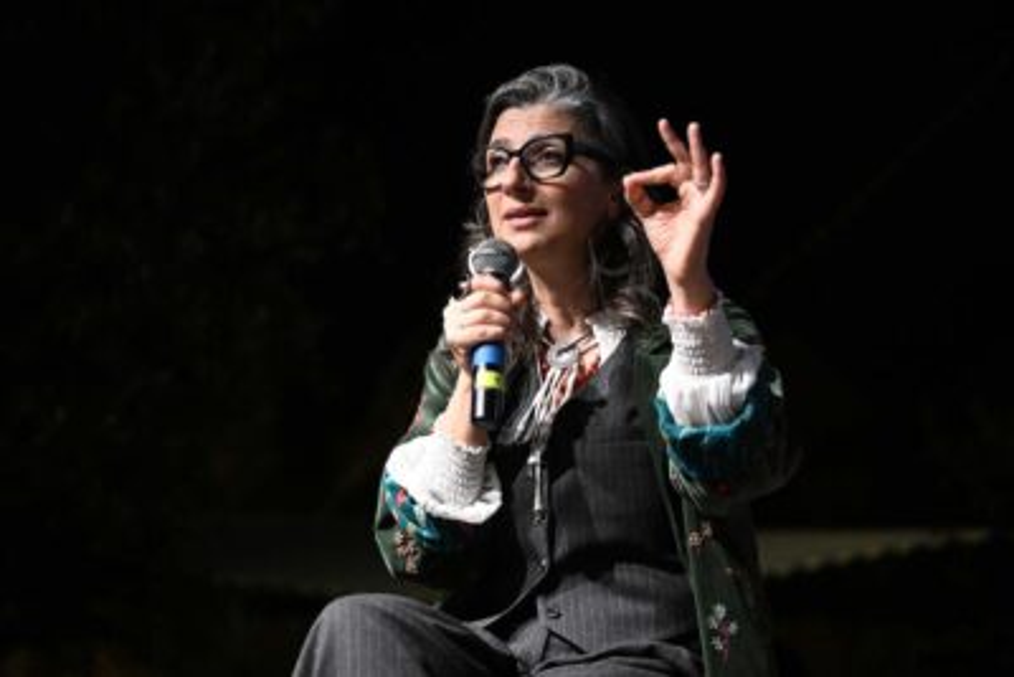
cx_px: 507
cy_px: 338
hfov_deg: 17.1
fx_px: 3381
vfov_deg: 11.4
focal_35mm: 120
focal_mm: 120
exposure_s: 1/500
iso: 11400
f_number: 4.5
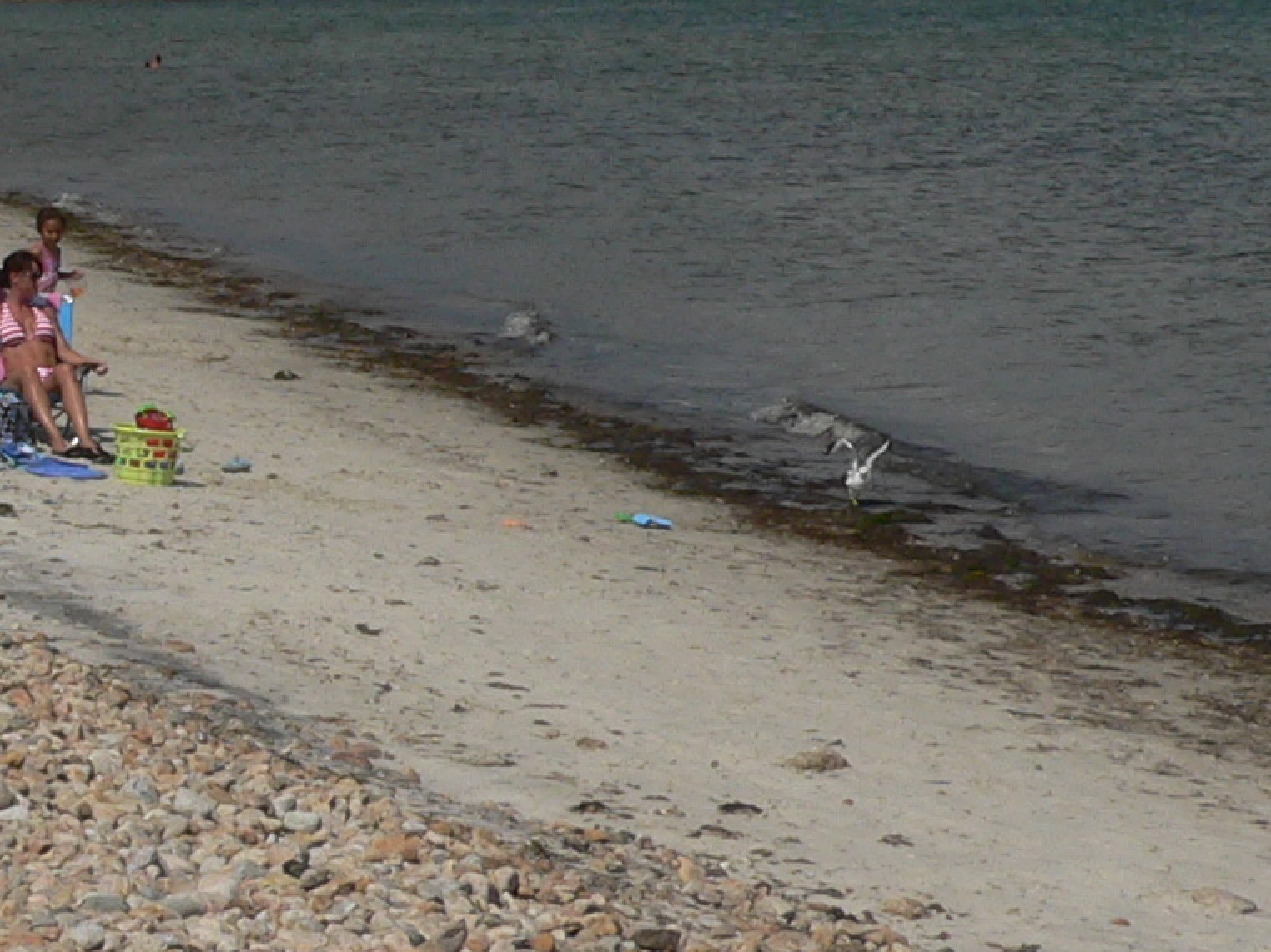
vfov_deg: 12.2
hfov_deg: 16.1
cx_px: 214
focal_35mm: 121
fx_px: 4441
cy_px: 408
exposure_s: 1/1000
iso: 80
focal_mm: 6
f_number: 5.6
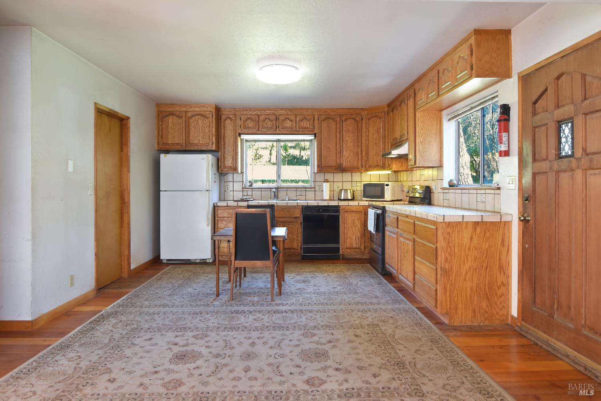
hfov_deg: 81.2
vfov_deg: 59.5
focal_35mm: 21
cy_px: 200
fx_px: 351
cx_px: 300
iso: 100
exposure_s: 1/13
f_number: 2.8
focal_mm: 14
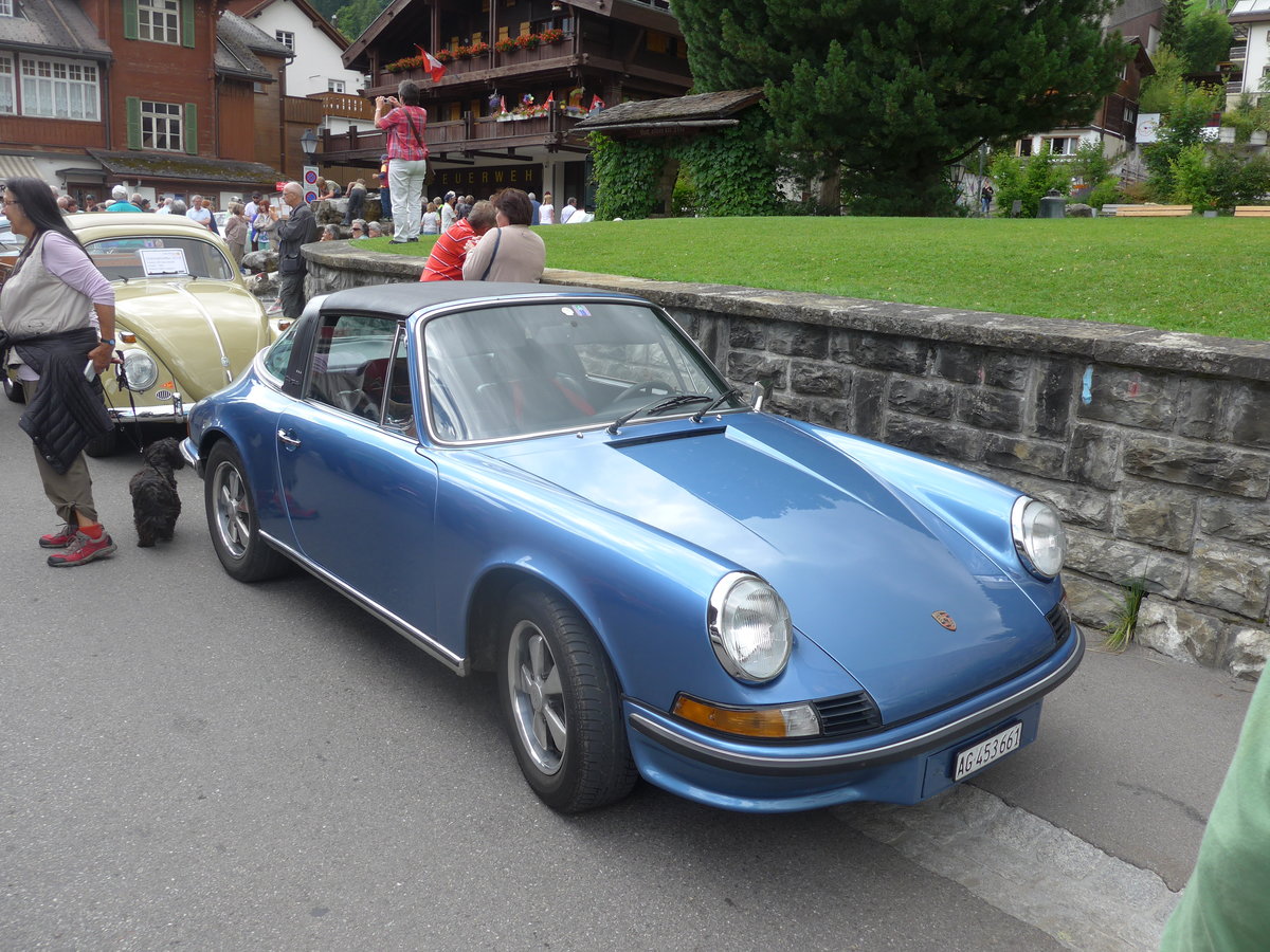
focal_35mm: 29
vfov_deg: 48.2
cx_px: 635
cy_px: 476
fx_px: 1064
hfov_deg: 61.7
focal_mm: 6
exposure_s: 1/400
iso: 80
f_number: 2.8
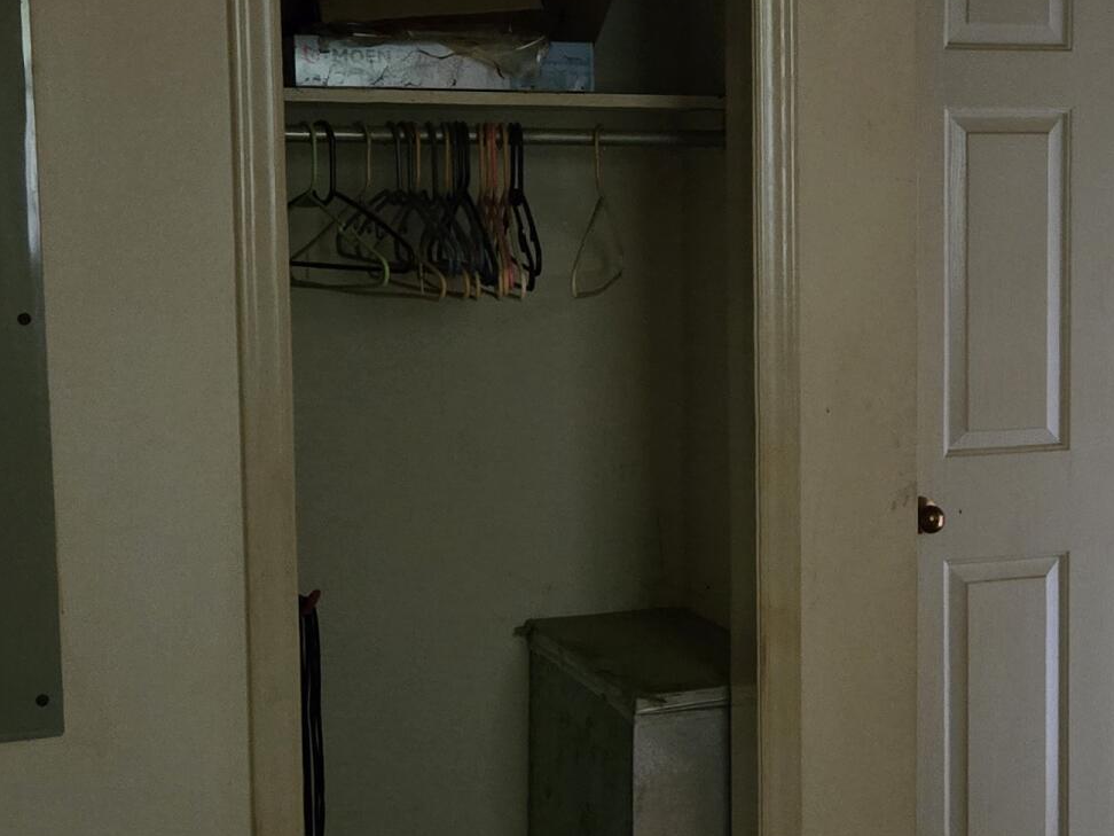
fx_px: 2285
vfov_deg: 20.7
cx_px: 966
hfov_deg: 26.6
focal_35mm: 71
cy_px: 394
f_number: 1.8
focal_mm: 5.4
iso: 1600
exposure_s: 1/40
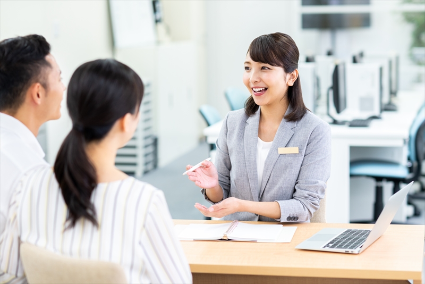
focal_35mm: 85
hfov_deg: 23.9
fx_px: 1004
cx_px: 212
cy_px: 142
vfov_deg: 16.1
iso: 640
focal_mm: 85
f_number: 2.8
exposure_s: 1/125
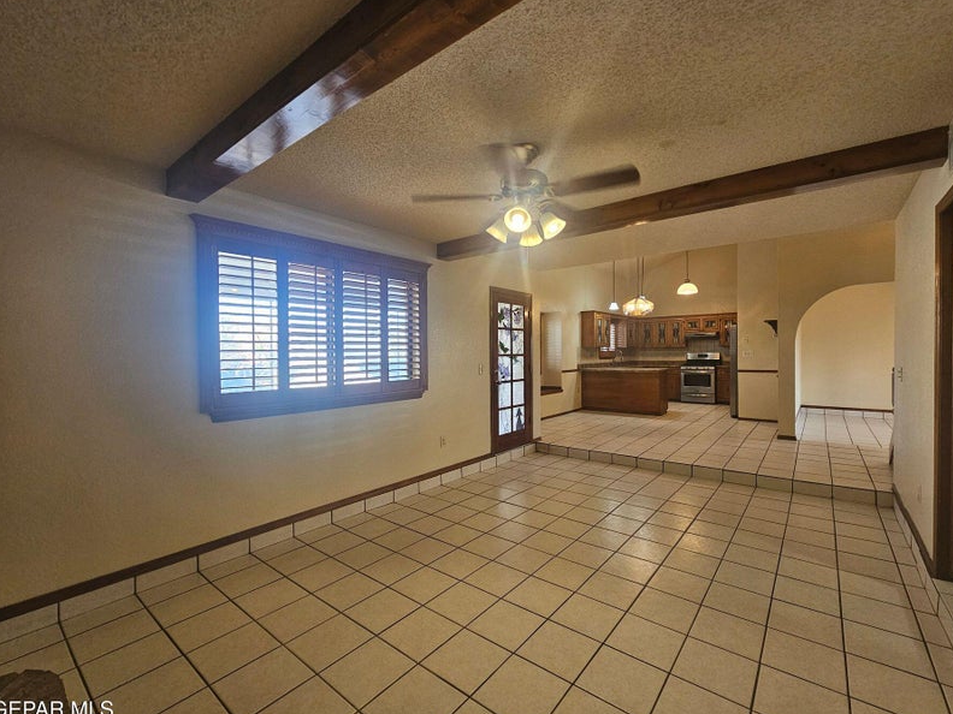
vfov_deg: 85.7
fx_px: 385
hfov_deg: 102.0
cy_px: 359
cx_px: 501
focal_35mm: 14
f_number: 2.2
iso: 160
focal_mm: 2.2
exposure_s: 1/60
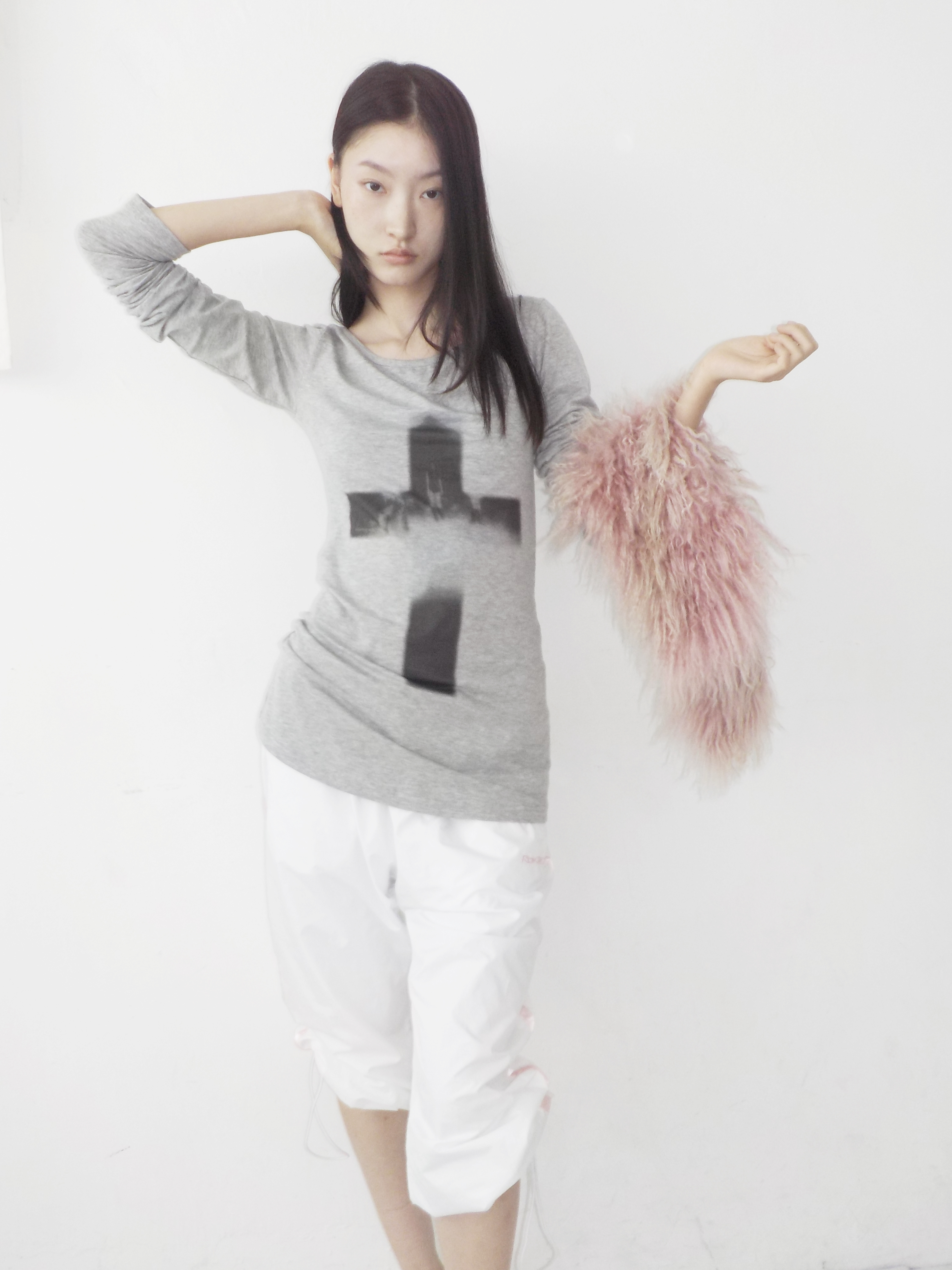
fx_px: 1100
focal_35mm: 30
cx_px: 476
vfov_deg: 60.0
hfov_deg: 46.8
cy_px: 635
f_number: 3.3
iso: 125
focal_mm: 4.1
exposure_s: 1/60
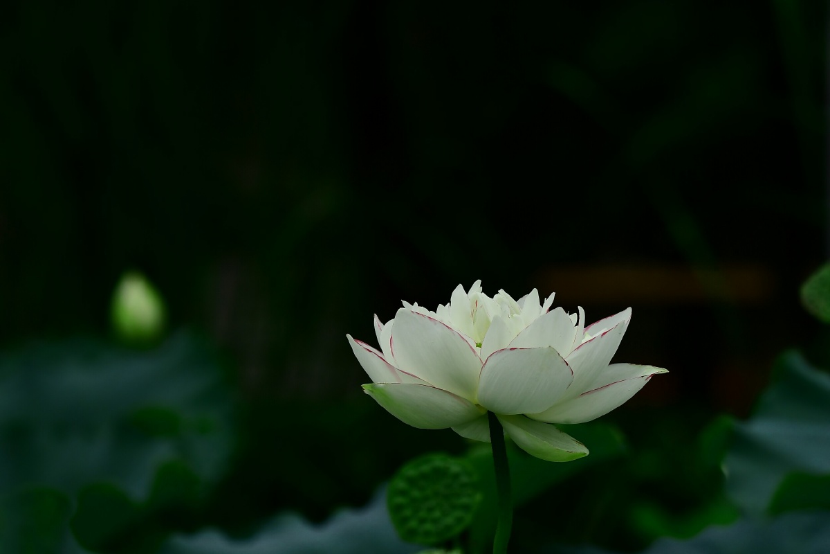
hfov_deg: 4.3
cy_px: 277
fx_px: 11066
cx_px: 415
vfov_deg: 2.9
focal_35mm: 480
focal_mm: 240
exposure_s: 1/2500
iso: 250
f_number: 5.3
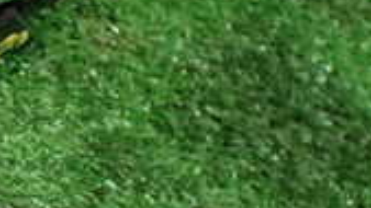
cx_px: -136
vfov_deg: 10.4
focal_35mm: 116
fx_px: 1141
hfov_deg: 17.2
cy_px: 92
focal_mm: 5.4
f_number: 2.3
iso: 800
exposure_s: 1/100
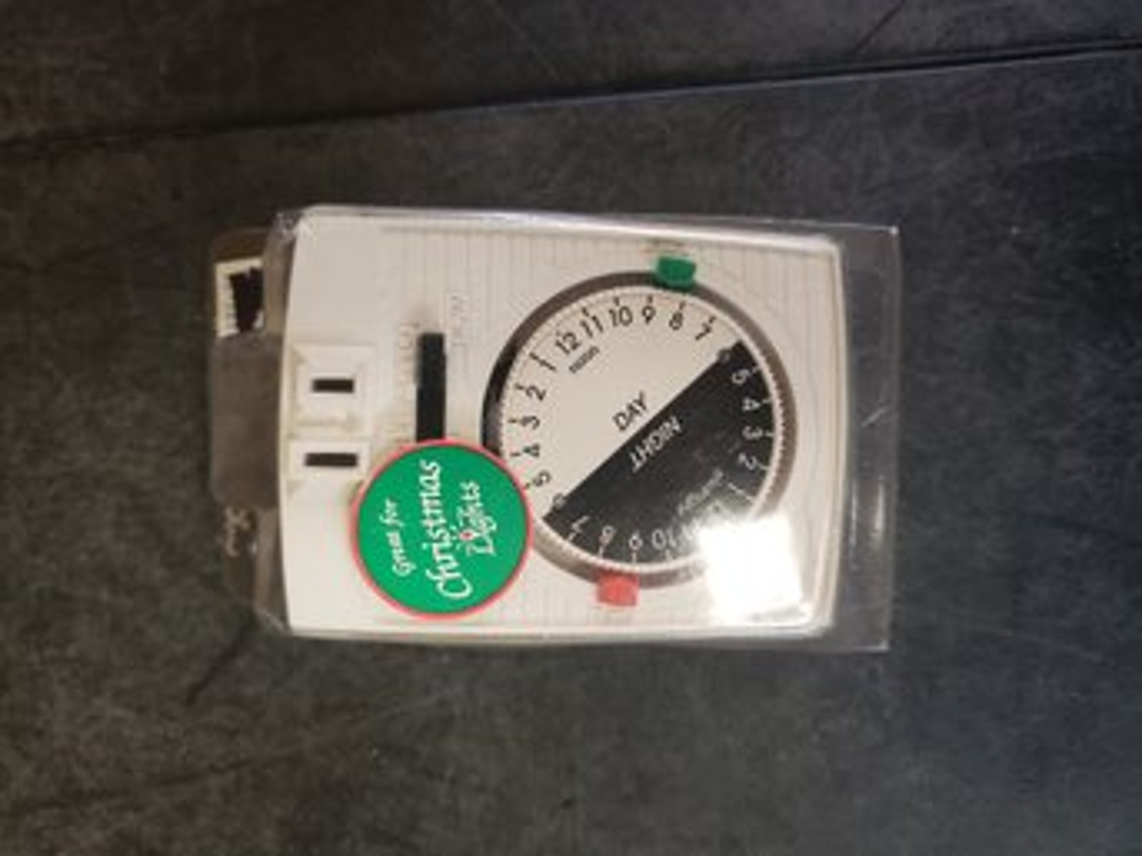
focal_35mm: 26
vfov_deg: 53.0
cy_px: 428
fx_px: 857
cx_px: 571
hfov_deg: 67.3
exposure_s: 1/60
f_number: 1.5
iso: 320
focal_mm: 4.3
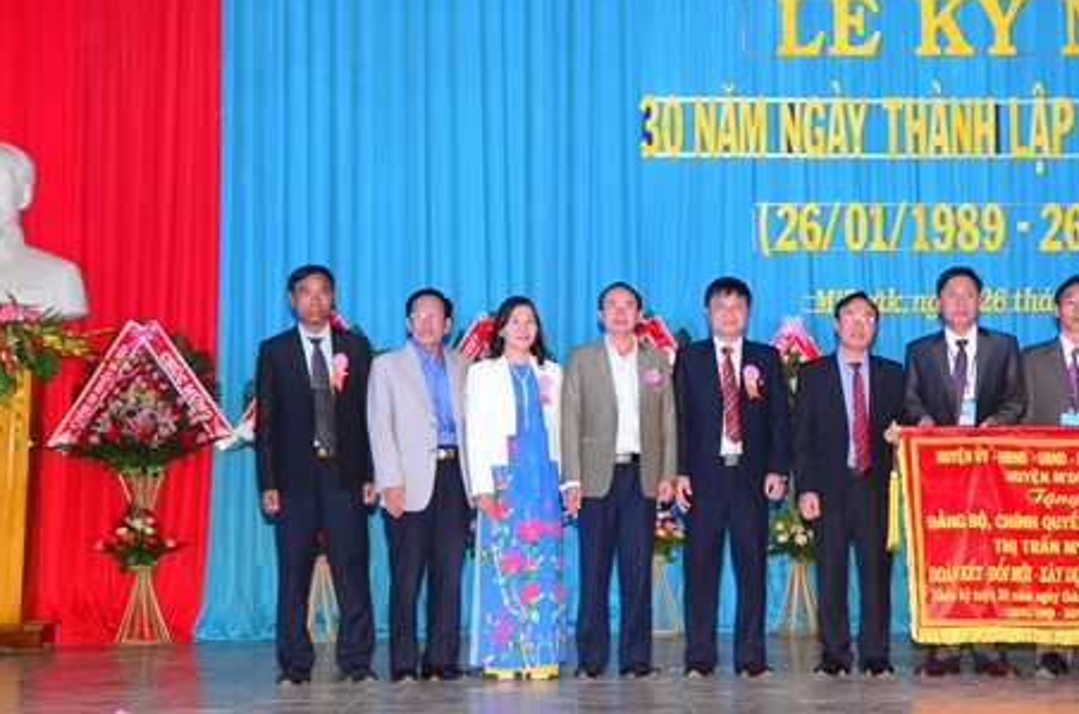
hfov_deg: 23.9
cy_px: 308
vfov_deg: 16.0
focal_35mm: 85
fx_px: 2541
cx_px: 673
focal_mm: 40
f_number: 7.1
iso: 800
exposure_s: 1/60
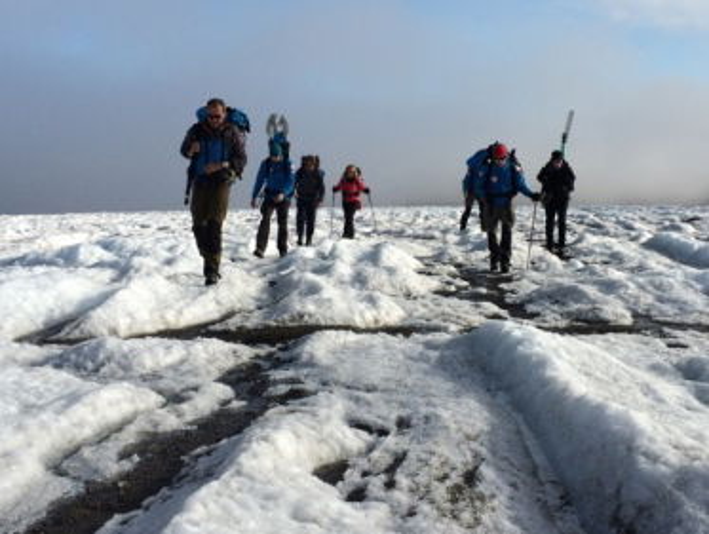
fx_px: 595
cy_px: 267
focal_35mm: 29
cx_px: 354
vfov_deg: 48.4
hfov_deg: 61.6
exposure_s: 1/4115
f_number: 2.2
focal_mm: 4.15
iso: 32
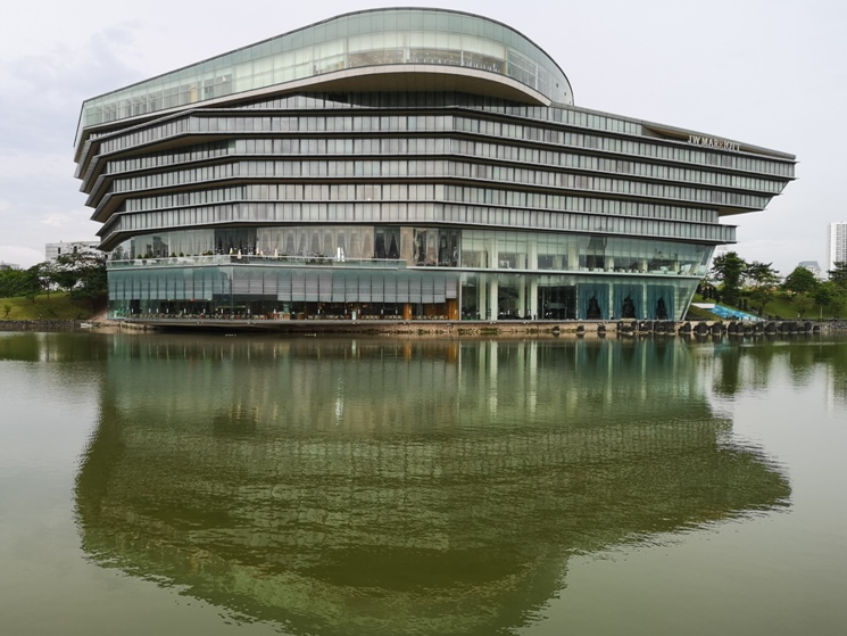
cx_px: 400
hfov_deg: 61.6
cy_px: 322
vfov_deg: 48.2
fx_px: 710
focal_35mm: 29
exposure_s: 1/278
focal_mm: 3.95
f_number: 1.8
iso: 50
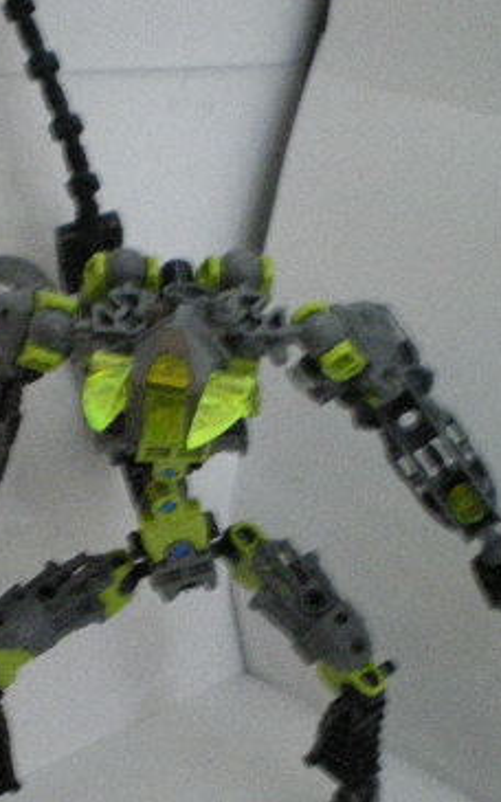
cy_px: 505
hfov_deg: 19.2
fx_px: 1464
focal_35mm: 67
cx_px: 105
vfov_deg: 30.5
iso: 800
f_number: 3.1
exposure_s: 1/10
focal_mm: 6.3
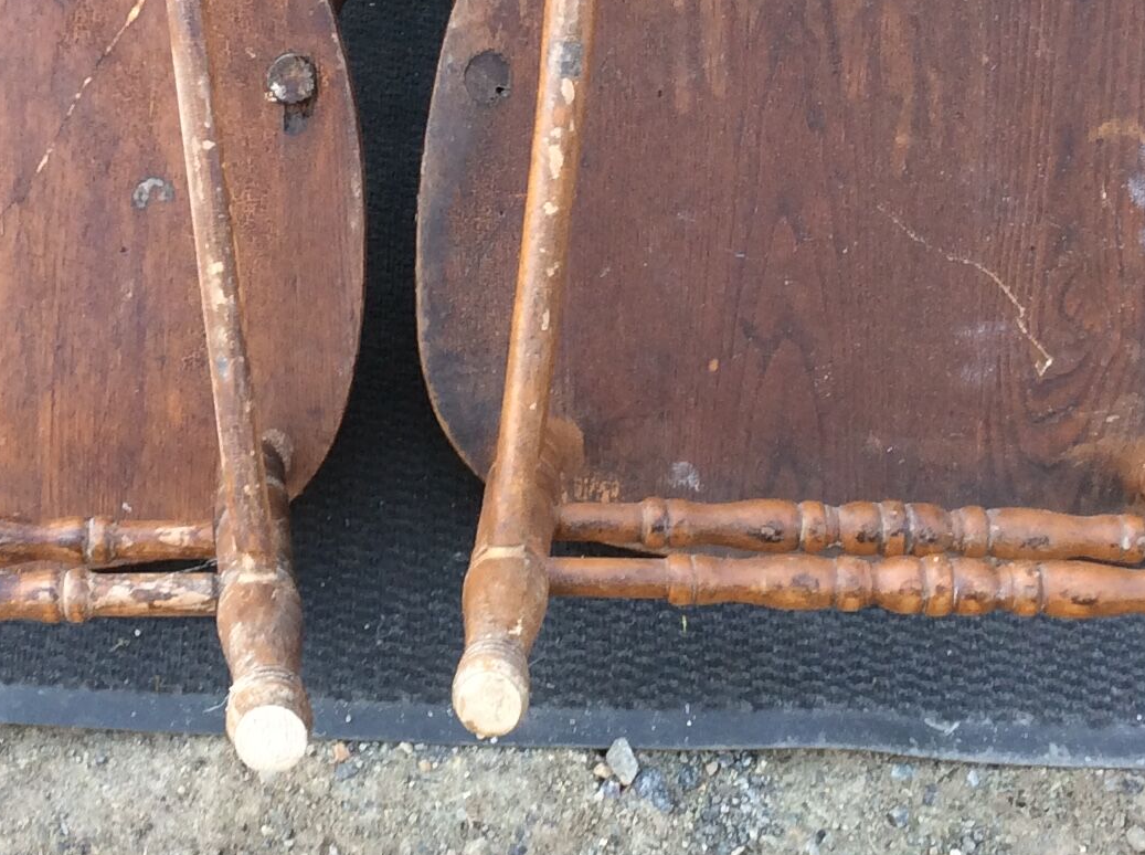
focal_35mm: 80
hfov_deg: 24.4
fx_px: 2642
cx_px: 395
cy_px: 136
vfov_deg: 18.2
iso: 32
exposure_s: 1/50
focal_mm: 3.3
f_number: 2.4
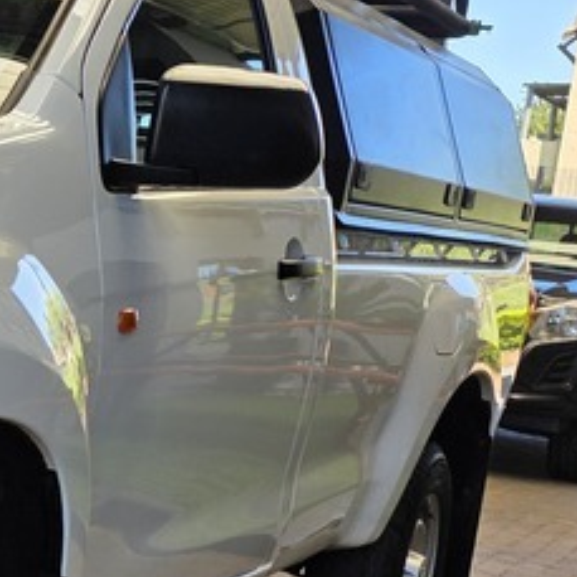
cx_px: -448
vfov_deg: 19.1
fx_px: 1716
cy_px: 335
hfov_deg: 16.2
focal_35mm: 91
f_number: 1.7
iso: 32
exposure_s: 1/359
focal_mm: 6.25
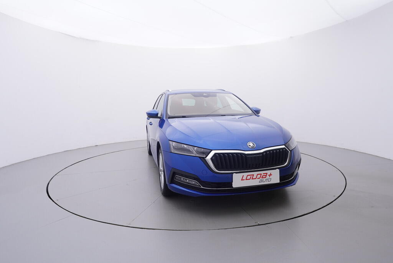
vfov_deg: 56.2
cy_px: 132
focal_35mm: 22
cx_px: 196
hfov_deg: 77.3
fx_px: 246
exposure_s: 1/80
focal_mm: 15
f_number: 5
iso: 200
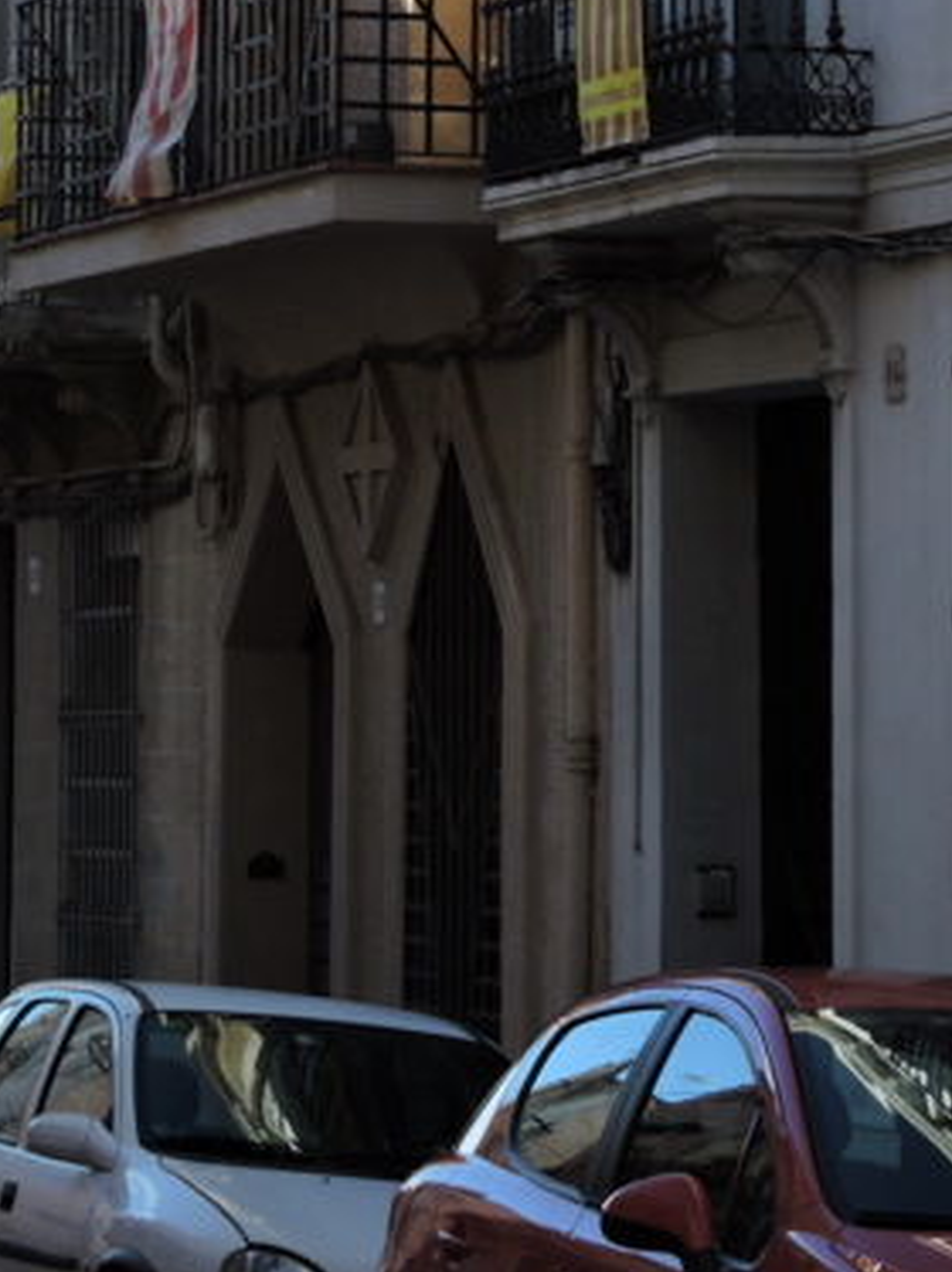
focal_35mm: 182
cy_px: -48
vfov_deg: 10.8
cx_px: 452
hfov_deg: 8.1
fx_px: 6681
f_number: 4.5
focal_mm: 15.2
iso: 100
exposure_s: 1/250
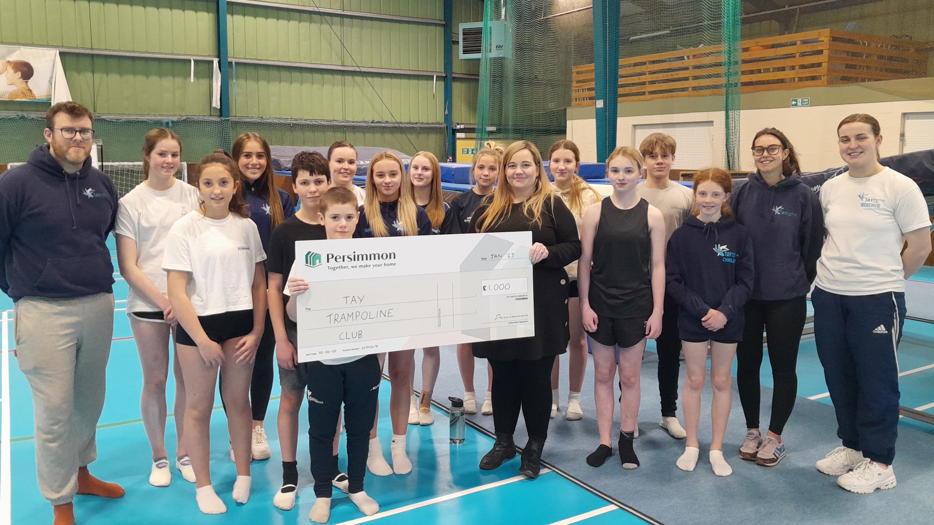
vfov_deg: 38.9
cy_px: 228
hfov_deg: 64.3
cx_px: 460
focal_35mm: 30
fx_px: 743
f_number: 1.8
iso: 320
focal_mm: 4
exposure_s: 1/50
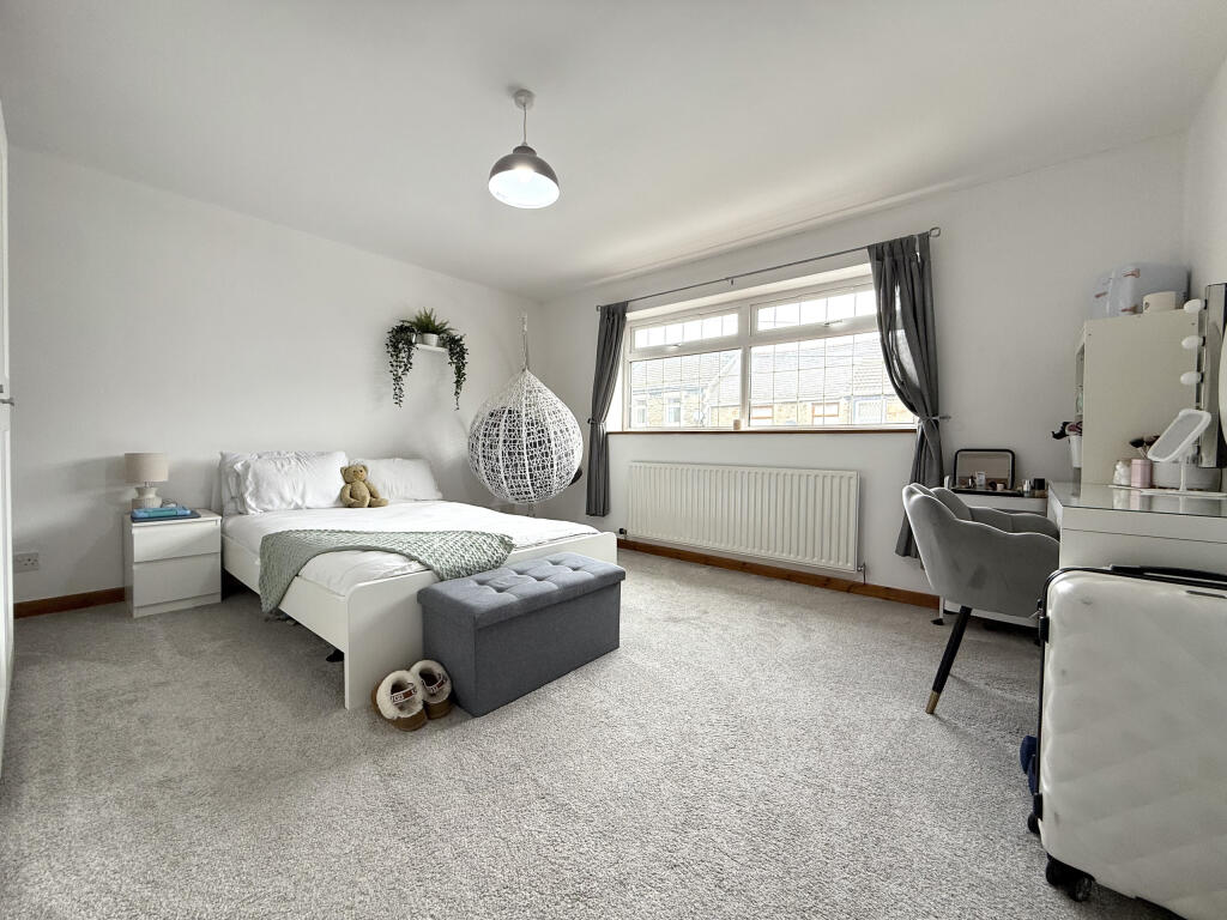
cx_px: 614
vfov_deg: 85.7
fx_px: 496
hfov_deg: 102.1
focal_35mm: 14
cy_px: 460
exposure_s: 1/99
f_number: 2.2
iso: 64
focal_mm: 2.22
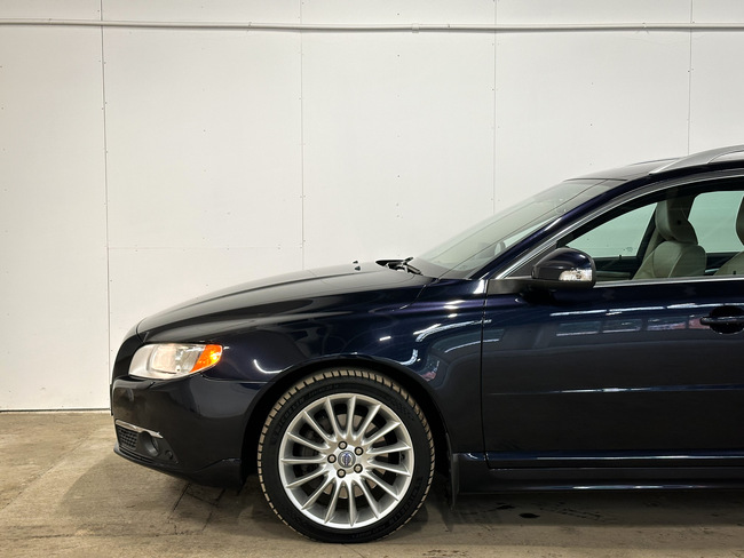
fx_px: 1032
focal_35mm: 48
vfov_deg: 30.3
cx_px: 372
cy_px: 279
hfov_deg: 39.6
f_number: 1.8
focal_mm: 6.86
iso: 125
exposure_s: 1/50
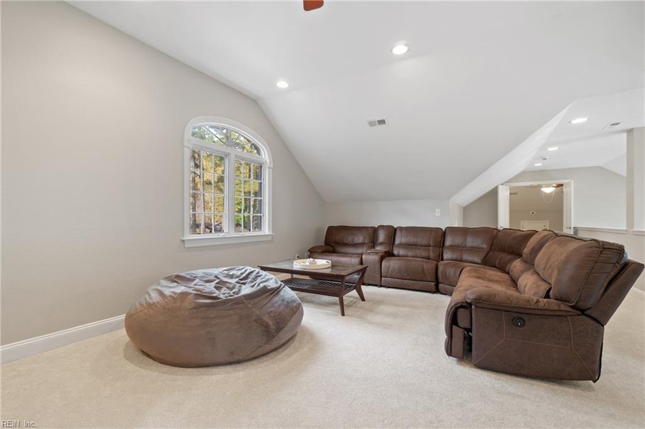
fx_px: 269
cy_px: 214
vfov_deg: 77.3
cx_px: 322
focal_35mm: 15
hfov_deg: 100.4
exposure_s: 1.3
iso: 250
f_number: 8
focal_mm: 10
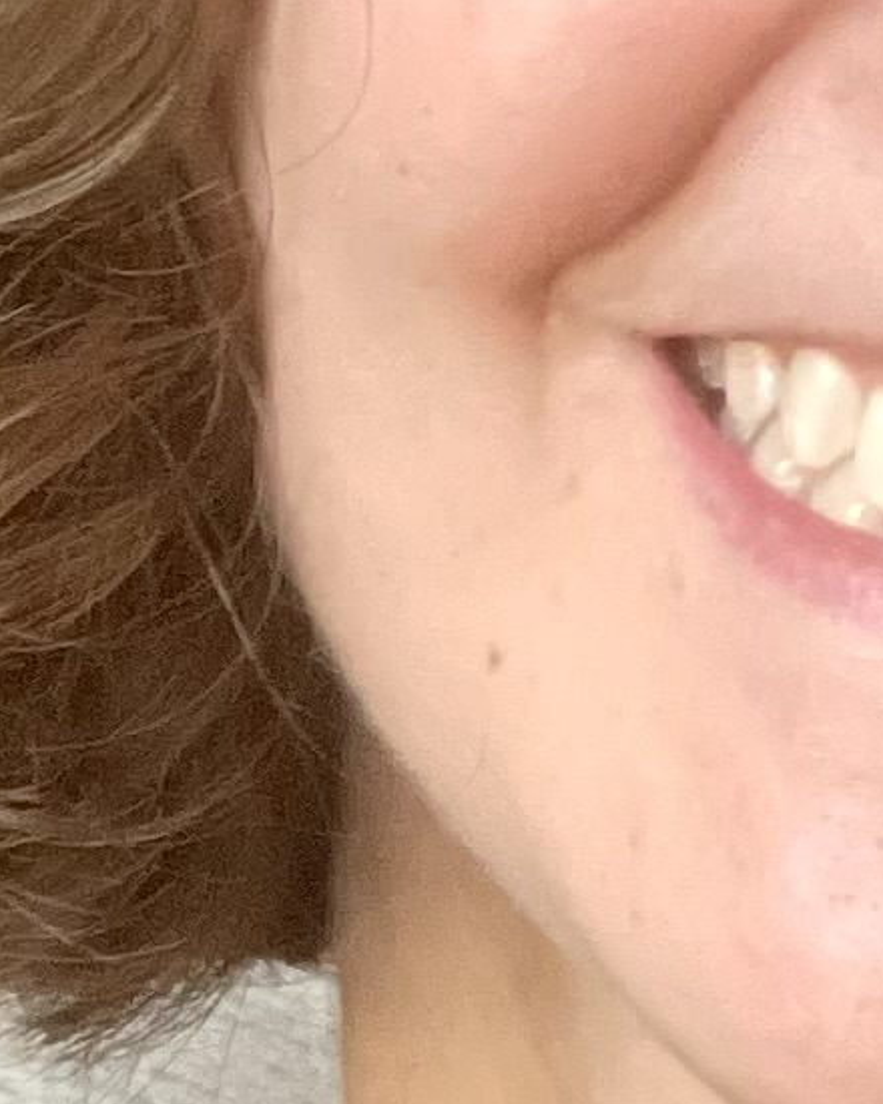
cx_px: 1070
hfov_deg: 4.2
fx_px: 12152
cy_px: 783
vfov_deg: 5.2
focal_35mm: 372
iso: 250
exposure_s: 1/109
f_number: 2
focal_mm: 6
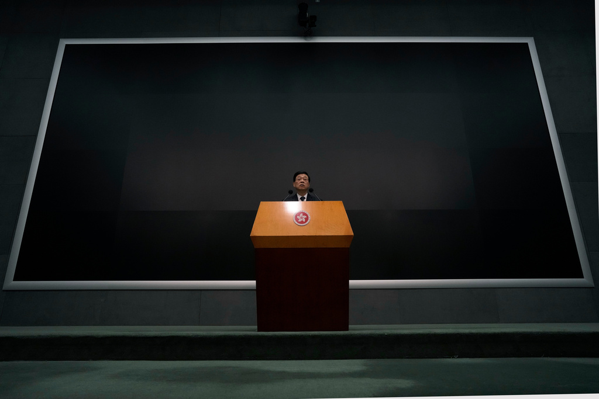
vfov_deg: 55.1
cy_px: 200
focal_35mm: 23
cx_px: 300
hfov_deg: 76.1
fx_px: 383
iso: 3200
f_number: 4
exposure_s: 1/320
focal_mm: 23
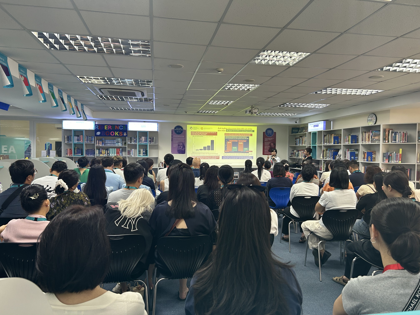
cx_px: 210
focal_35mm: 26
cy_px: 158
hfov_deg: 67.3
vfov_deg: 53.1
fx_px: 315
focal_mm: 5.7
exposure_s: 1/100
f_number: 1.5
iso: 100
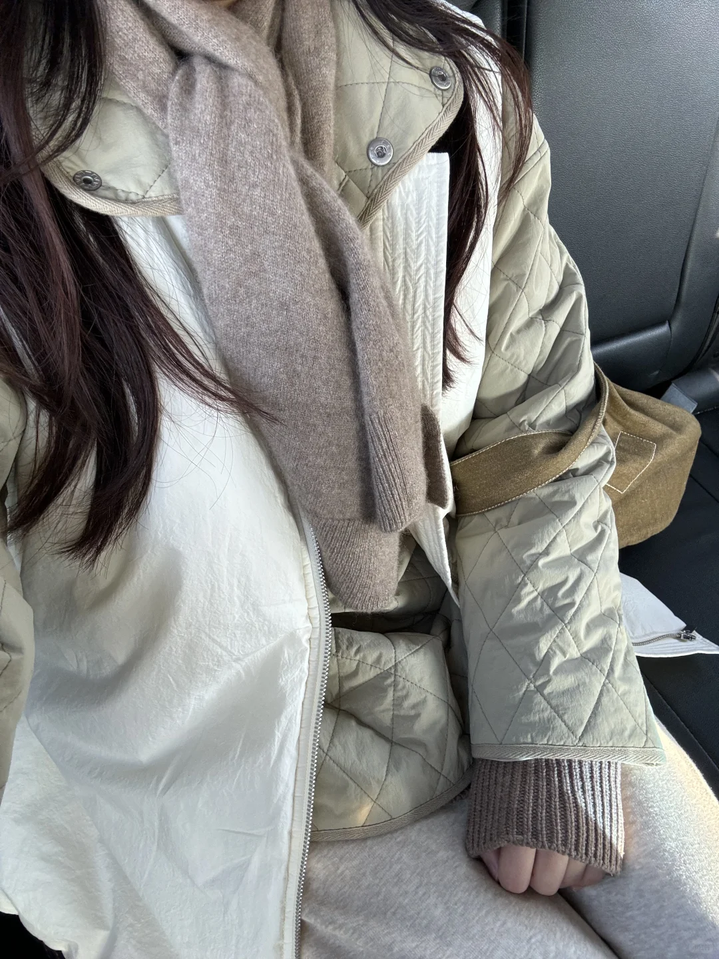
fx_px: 637
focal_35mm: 23
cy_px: 480
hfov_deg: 58.9
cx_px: 360
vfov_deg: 73.9
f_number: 1.9
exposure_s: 1/121
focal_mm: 2.69
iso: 80
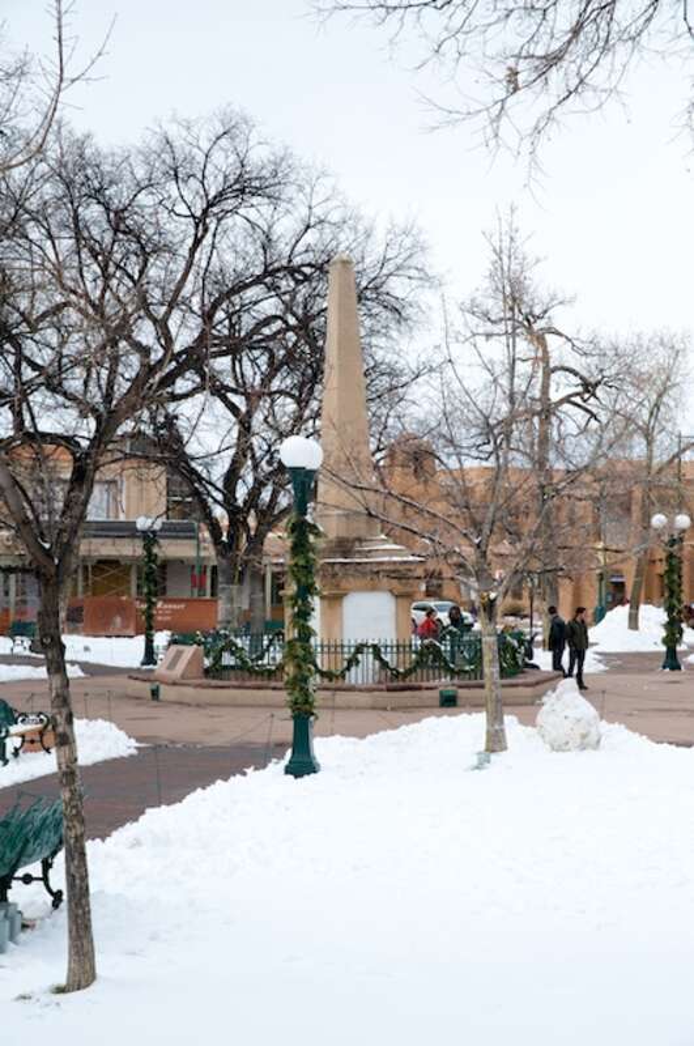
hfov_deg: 19.4
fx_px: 2030
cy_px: 523
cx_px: 347
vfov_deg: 28.9
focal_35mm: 70
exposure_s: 1/500
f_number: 11
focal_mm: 70
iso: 800
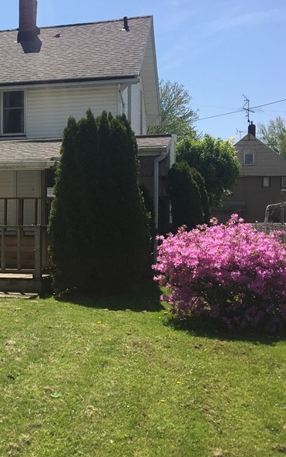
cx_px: 21
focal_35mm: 53
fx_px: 661
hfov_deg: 23.7
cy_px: 220
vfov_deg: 38.2
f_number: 2.2
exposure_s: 1/1923
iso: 25
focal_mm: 4.15
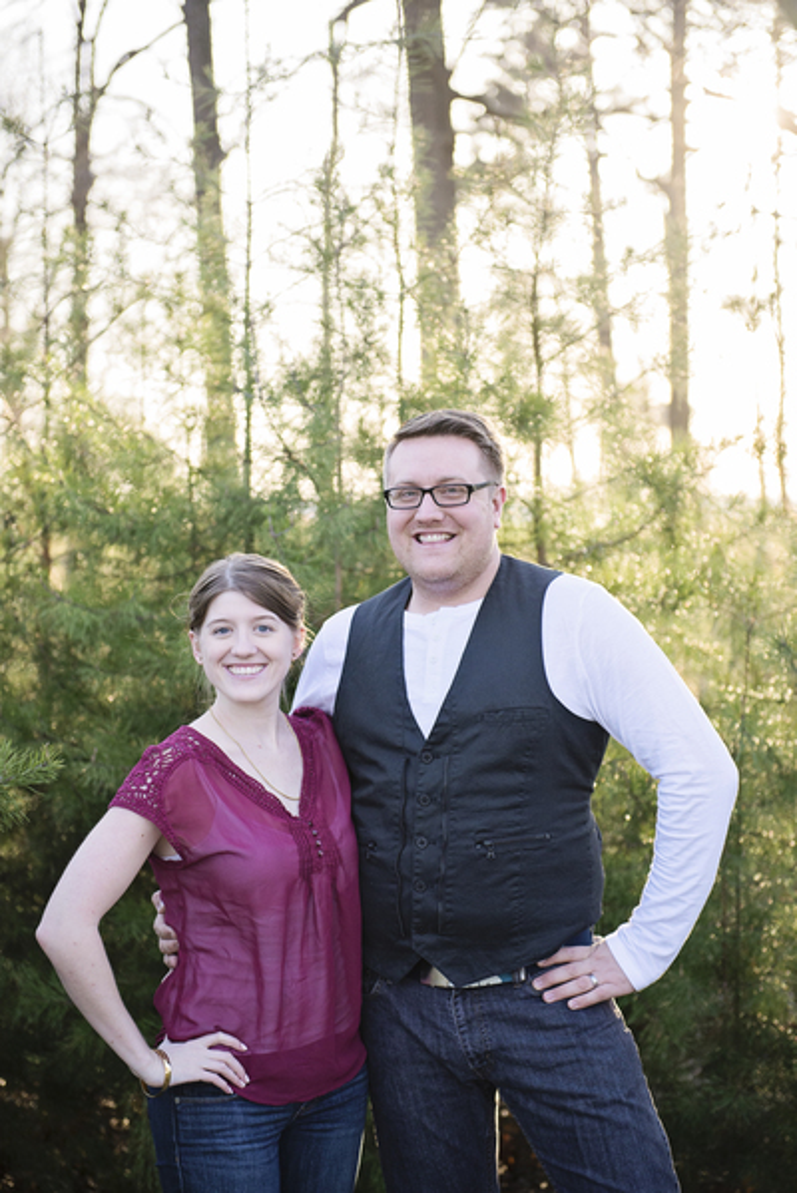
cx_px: 398
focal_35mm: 70
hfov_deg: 19.5
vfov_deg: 28.8
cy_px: 596
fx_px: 2322
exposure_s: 1/1000
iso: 1000
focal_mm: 70
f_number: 3.2
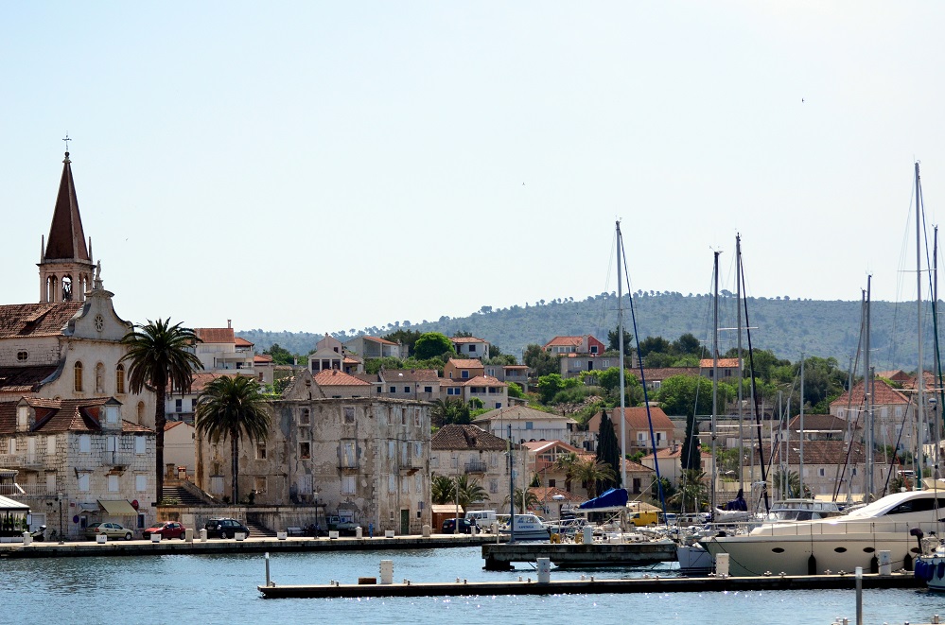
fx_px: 2750
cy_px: 312
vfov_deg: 13.0
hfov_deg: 19.5
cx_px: 472
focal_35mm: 105
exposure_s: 1/8000
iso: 800
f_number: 4.5
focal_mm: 70
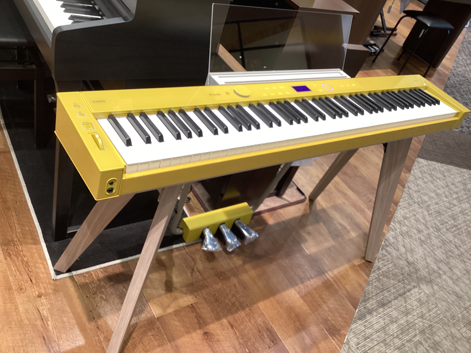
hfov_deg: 58.4
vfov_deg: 45.4
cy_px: 176
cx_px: 236
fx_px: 422
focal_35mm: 31
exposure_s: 1/50
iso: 80
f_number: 2.4
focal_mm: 3.3
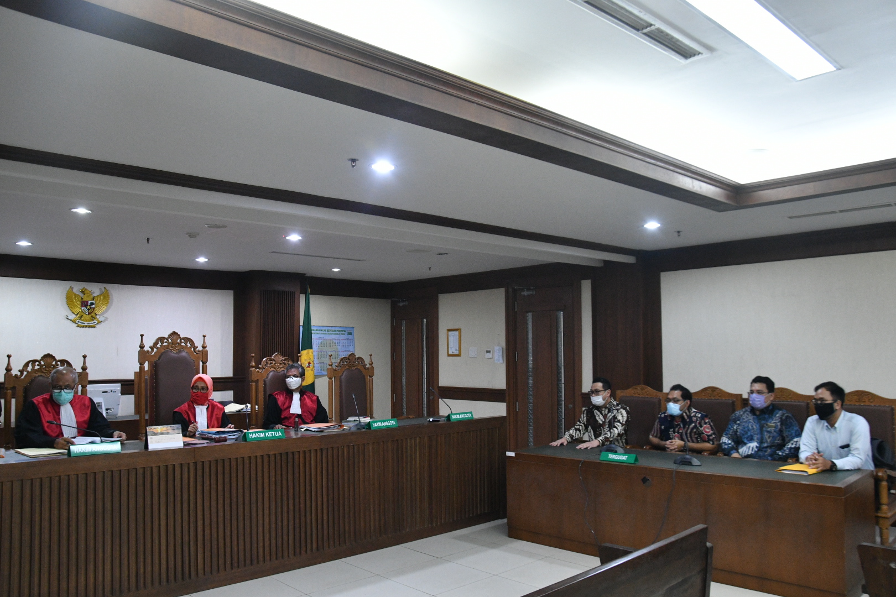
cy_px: 298
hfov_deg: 67.4
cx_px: 448
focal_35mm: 27
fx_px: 672
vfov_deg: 47.9
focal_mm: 18
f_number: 5.6
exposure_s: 1/50
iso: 2000
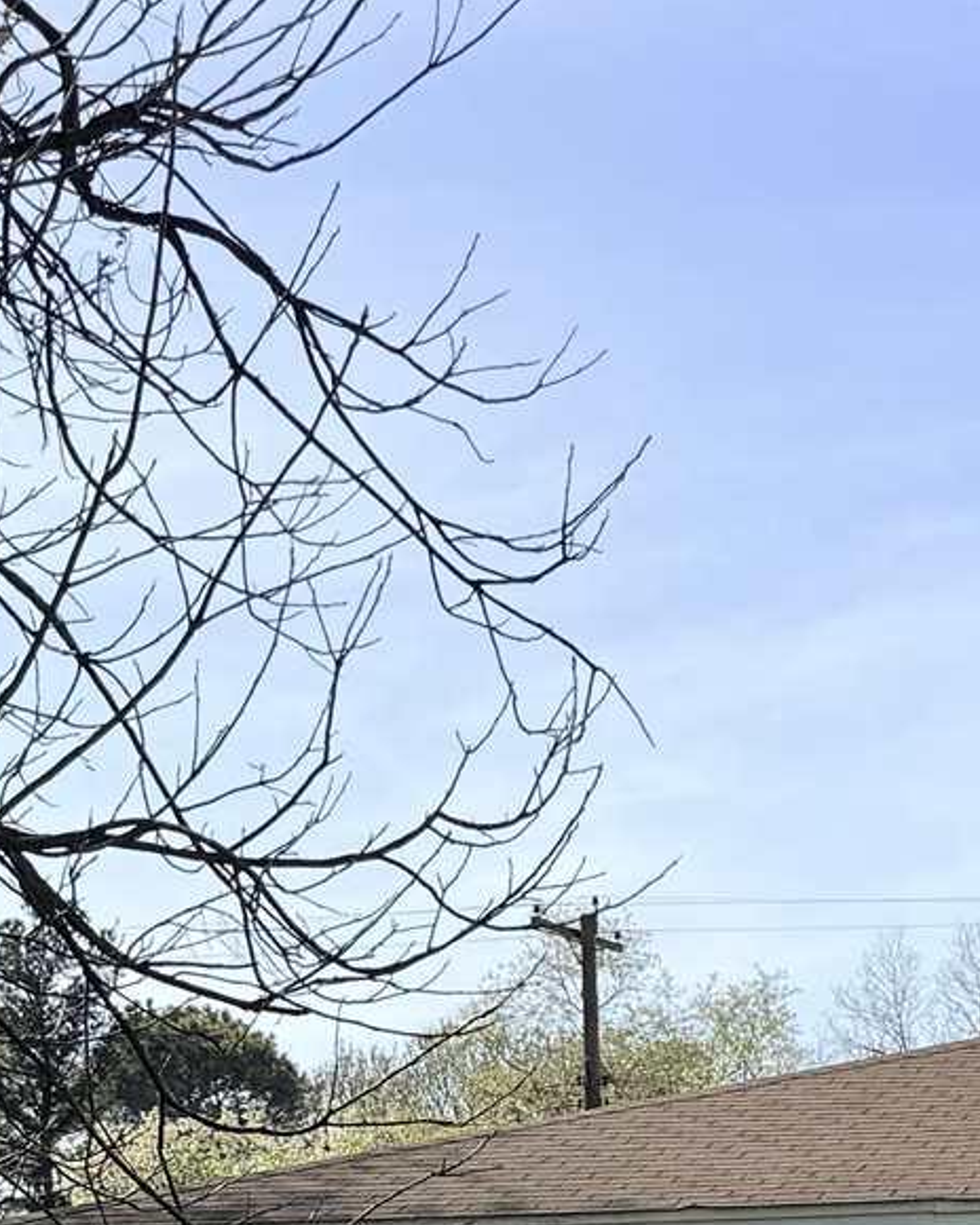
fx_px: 3372
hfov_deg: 16.2
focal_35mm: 93
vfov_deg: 18.4
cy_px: 1818
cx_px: 1018
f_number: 1.78
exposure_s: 1/4975
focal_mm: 6.76
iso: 80
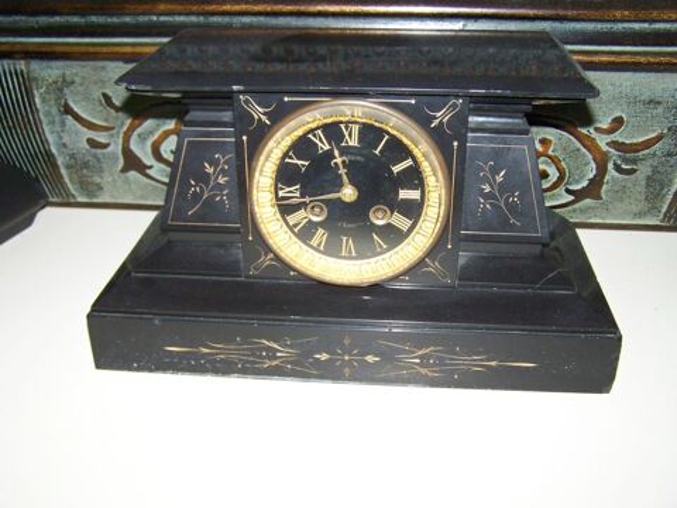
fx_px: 743
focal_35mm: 38
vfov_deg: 37.7
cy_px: 254
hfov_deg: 49.0
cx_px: 338
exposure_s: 1/30
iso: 200
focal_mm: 6.3
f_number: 2.8
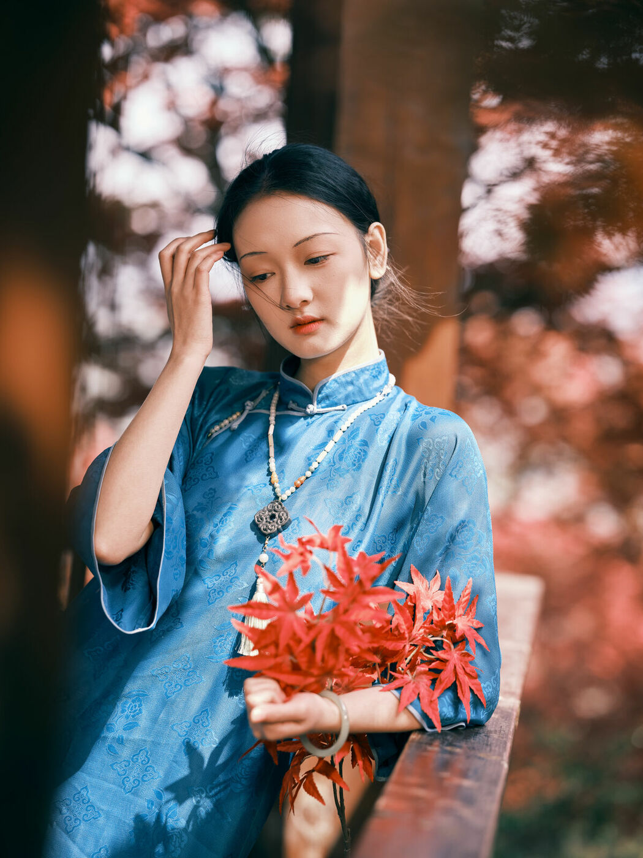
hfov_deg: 17.0
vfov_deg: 22.5
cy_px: 429
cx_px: 322
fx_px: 2155
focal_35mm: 87
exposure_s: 1/250
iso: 100
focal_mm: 110
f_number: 2.5
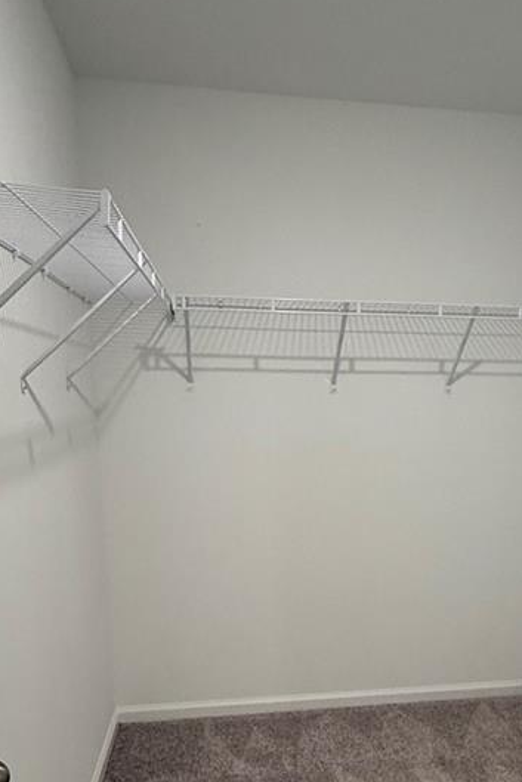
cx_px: 353
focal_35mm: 33
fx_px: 717
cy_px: 559
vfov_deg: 55.2
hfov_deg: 39.5
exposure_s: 1/120
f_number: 2.2
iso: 320
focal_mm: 2.22
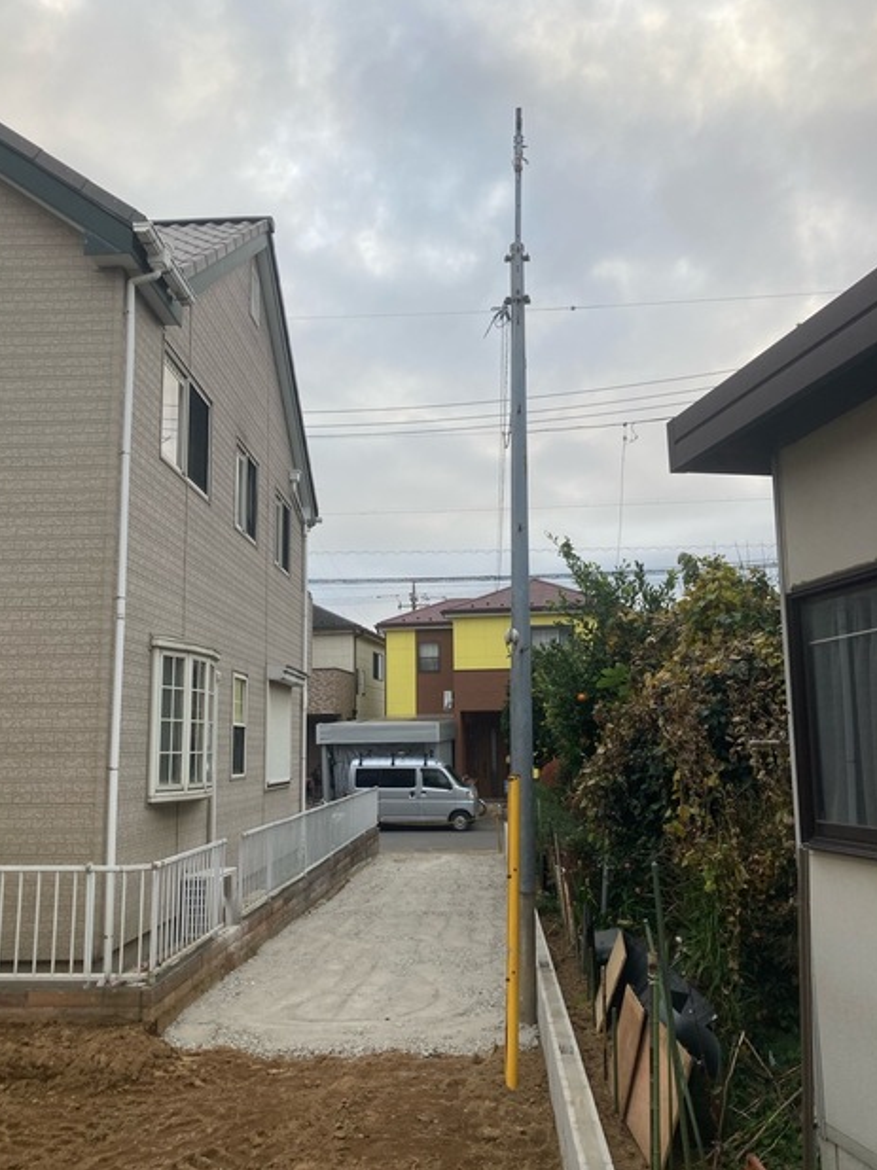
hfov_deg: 48.2
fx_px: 980
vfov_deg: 61.7
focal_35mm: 29
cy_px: 598
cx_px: 432
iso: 20
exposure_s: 1/417
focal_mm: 3.99
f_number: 1.8
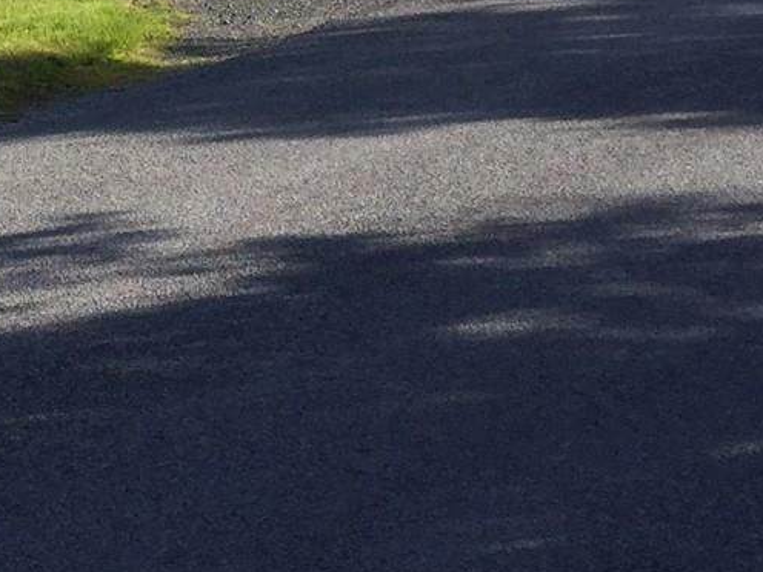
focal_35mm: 128
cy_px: -197
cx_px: -315
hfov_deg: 14.5
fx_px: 2821
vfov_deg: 11.3
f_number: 2.4
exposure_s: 1/727
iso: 25
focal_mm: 3.3
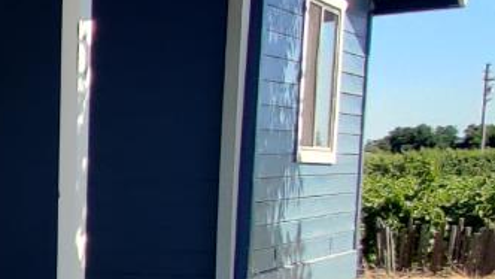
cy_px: 307
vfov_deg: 18.2
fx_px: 840
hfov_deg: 18.0
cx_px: -547
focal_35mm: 64
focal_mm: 2.25
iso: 100
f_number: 2.2
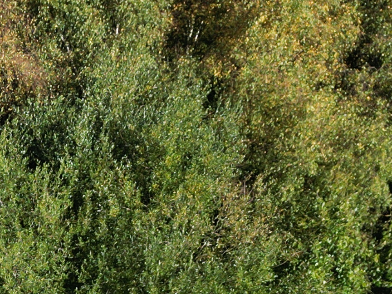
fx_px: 1268
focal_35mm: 112
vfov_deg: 11.3
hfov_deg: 16.2
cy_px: 679
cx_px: -173
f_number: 1.7
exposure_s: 1/1250
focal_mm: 6.72
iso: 100
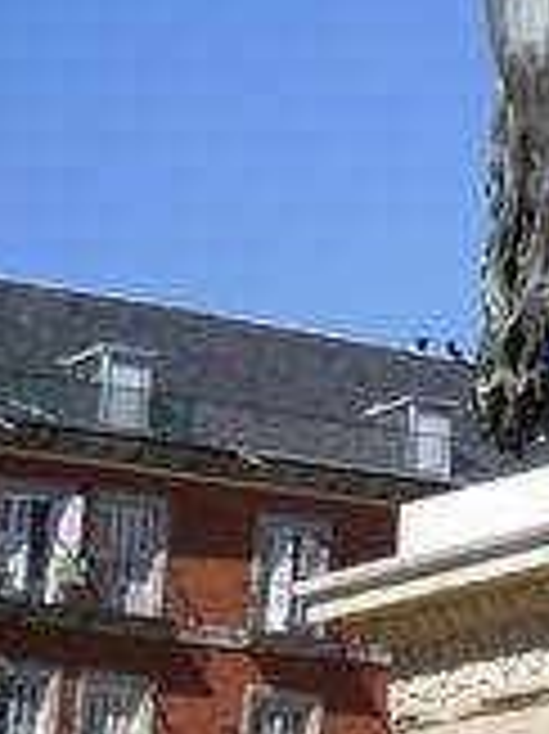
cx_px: 765
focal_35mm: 183
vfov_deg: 10.8
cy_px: 167
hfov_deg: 8.0
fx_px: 3875
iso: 100
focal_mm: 10.3
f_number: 4.2
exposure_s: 1/800
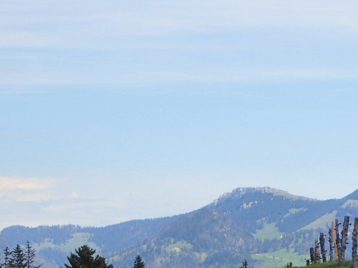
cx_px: 347
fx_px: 2305
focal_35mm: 223
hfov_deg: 8.8
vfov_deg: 6.6
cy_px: 221
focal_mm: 18
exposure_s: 1/250
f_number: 6.3
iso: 100
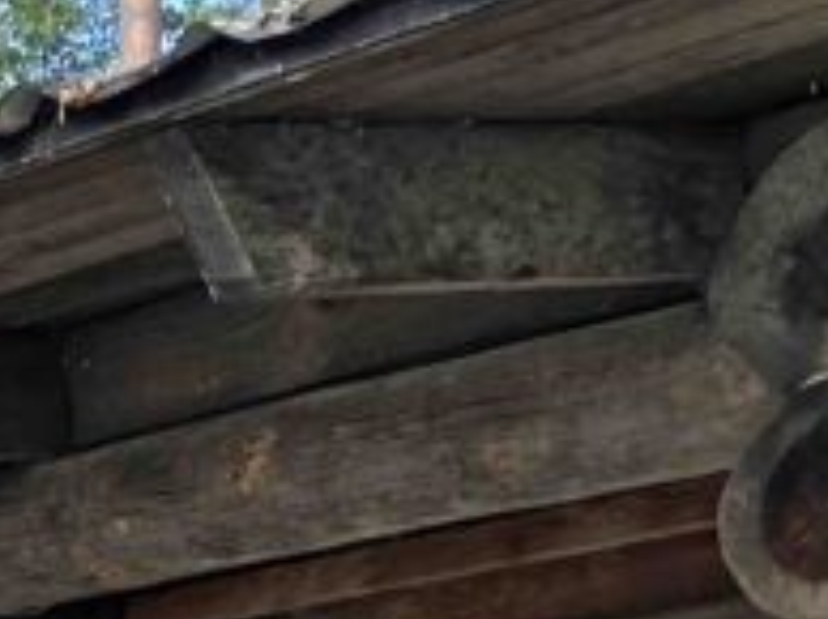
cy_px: 1293
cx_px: -423
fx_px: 3536
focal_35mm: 148
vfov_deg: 9.3
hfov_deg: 12.7
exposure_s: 1/60
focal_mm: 3.99
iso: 100
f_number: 1.8
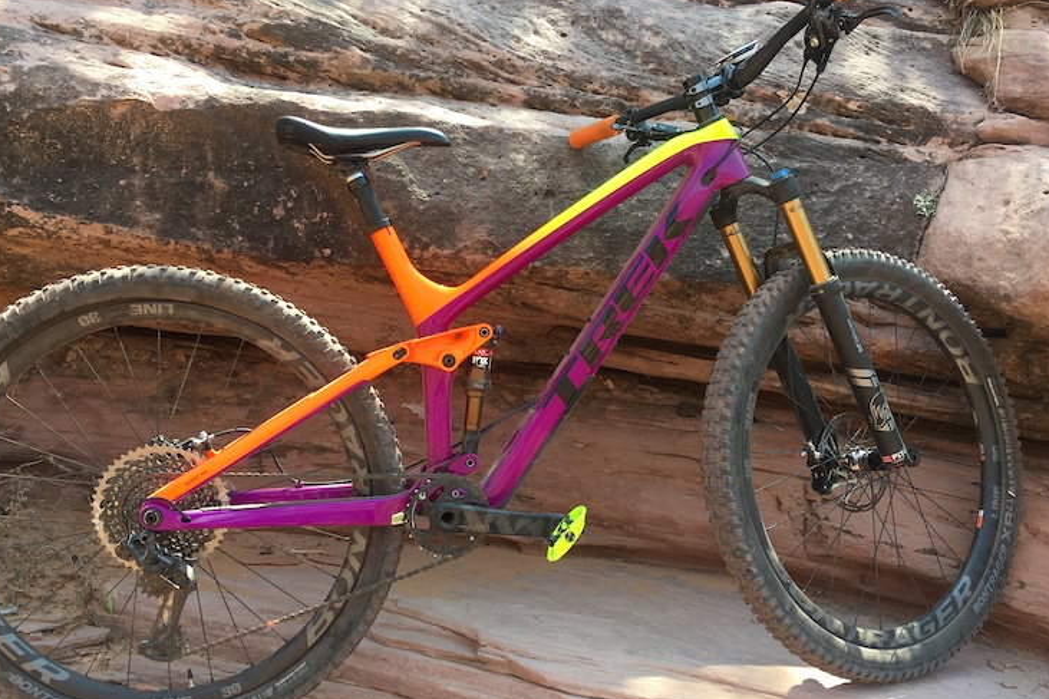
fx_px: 961
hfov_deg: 57.2
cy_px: 413
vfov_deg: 39.8
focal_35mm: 33
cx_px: 512
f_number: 2.2
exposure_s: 1/231
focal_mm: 4.15
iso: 25
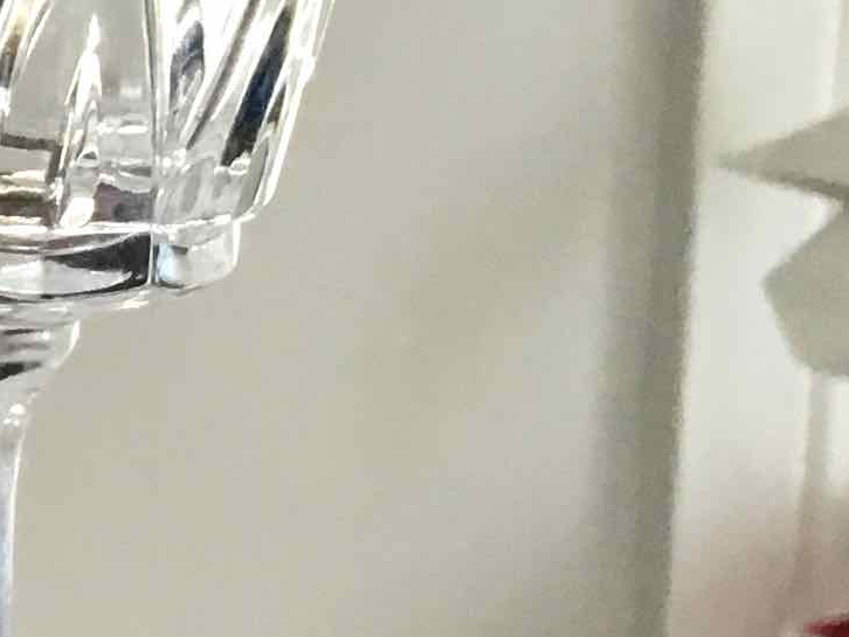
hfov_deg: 10.3
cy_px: 309
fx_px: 3950
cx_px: -1311
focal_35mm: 161
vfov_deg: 9.2
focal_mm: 4.15
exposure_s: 1/33
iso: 100
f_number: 2.2
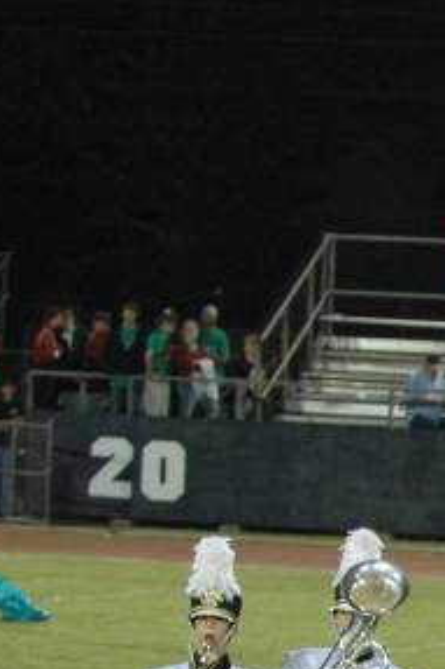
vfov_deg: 5.5
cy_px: 748
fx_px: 6942
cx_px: 1102
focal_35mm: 374
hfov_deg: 3.6
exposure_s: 1/60
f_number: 2.8
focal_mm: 70
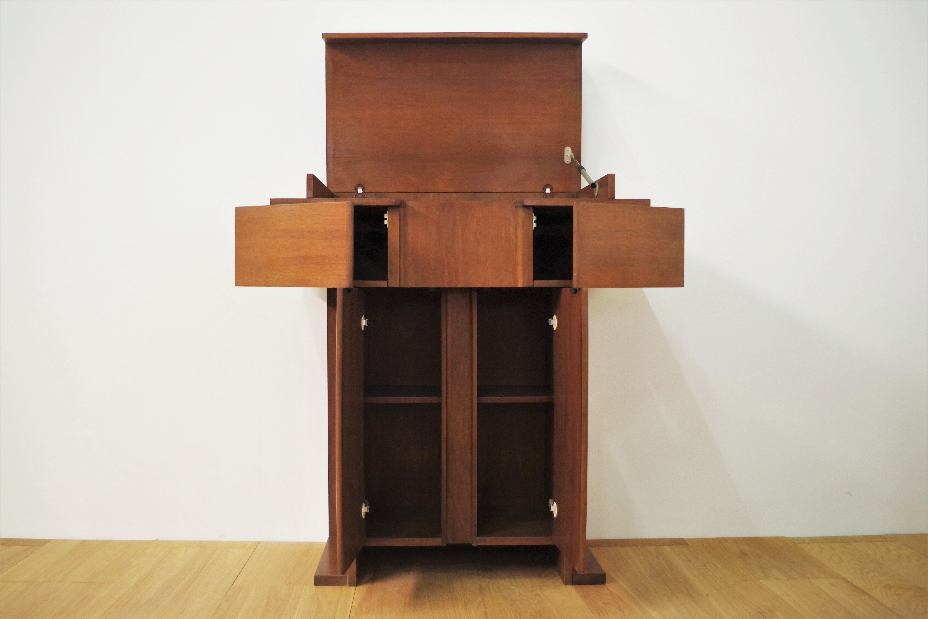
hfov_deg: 61.9
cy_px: 310
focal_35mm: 30
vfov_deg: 43.6
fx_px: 773
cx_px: 464
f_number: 4
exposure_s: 1/60
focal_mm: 20
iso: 1600
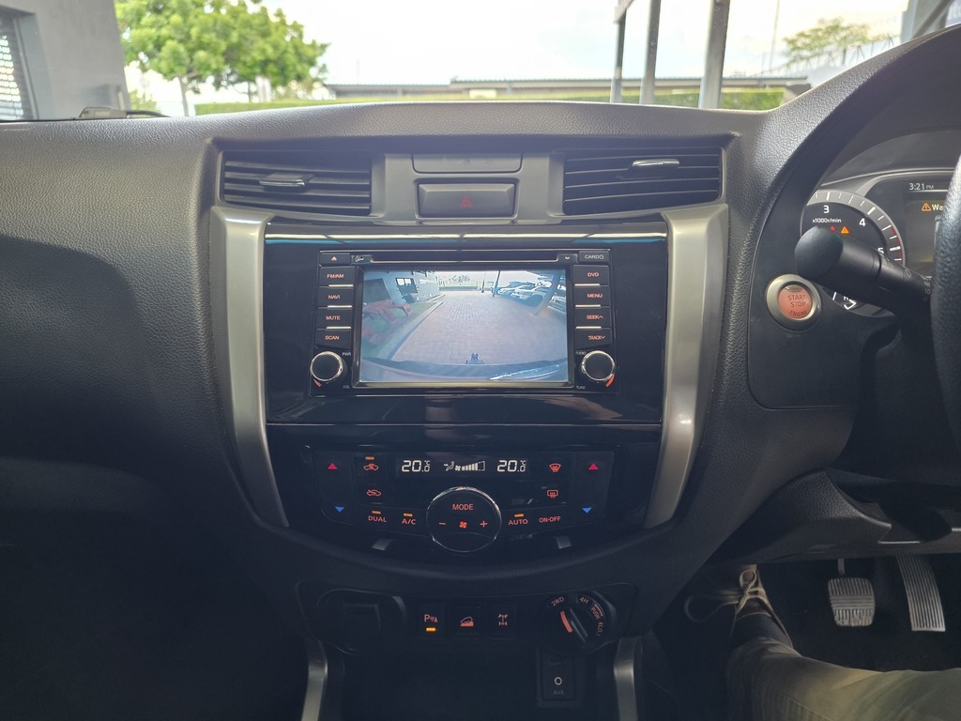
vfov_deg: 58.9
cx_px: 480
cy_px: 360
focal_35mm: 23
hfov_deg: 73.9
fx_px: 639
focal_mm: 6.25
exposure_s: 1/100
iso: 320
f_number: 1.7
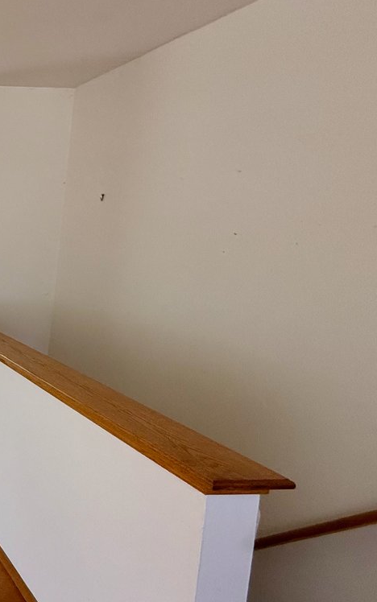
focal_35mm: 30
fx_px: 493
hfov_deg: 27.8
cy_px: 299
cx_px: -193
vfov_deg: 62.9
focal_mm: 2.22
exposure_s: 1/99
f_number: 2.2
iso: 160
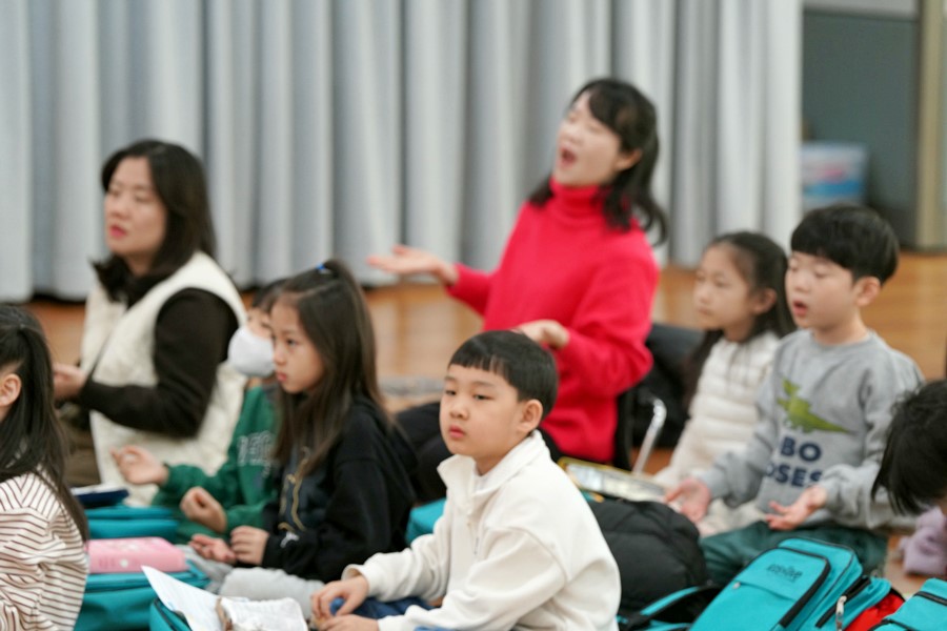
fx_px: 4051
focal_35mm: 154
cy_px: 316
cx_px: 474
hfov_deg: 13.3
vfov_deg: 8.9
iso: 1600
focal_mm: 154
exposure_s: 1/160
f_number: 4
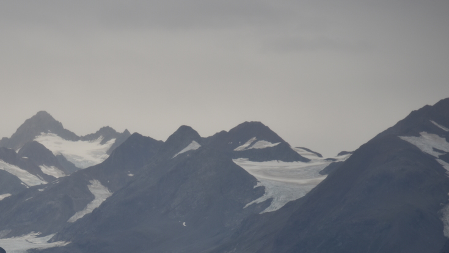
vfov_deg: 3.9
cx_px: 89
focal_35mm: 310
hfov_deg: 7.0
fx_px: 3692
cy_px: 213
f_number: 5.6
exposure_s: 1/400
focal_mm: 170
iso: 200
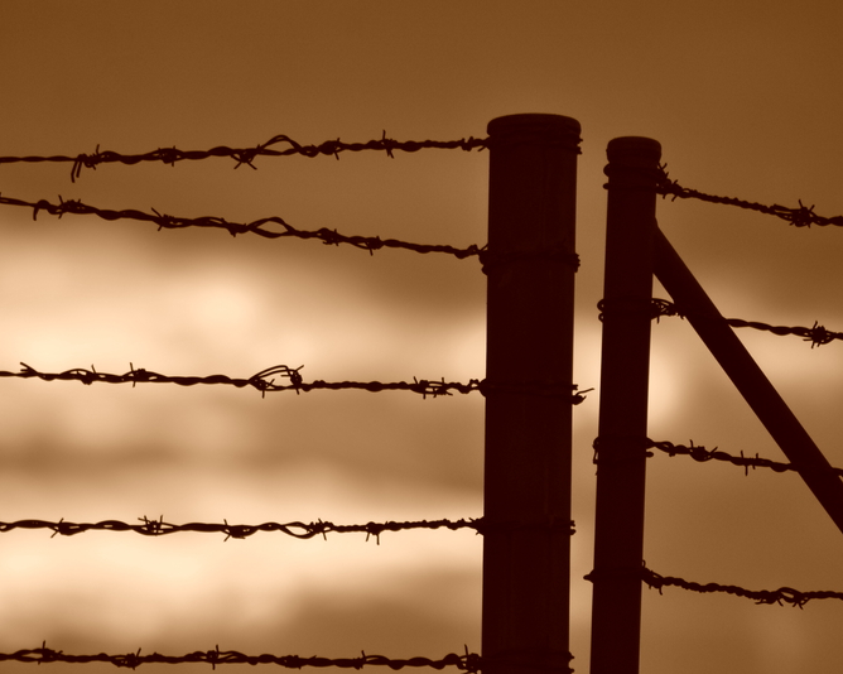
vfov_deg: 3.1
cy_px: 336
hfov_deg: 3.8
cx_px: 352
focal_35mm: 507
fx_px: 12646
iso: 200
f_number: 5.6
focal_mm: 300
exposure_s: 1/1600
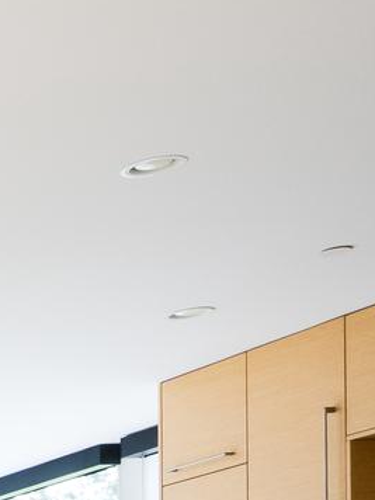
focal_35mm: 105
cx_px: -1015
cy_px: 772
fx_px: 1517
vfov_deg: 16.8
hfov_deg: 8.7
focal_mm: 19
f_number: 13
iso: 800
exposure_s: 1/25
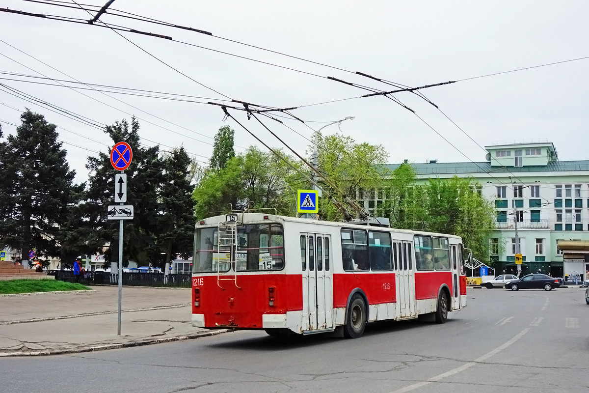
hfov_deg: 47.4
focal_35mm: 41
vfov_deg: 32.6
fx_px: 671
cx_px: 294
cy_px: 196
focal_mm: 15.1
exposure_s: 1/500
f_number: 4
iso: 125
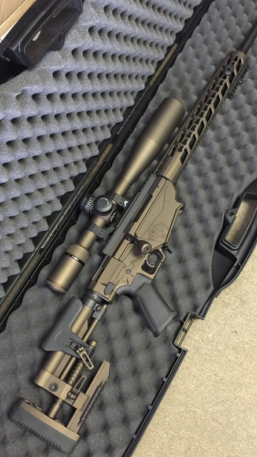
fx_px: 388
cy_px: 228
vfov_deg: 61.0
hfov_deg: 36.5
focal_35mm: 32
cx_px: 153
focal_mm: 4.15
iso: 250
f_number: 2.2
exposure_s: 1/20
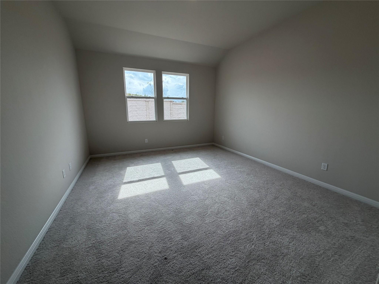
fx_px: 153
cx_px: 190
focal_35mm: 14
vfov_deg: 85.7
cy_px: 142
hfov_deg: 102.1
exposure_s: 1/212
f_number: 2.2
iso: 64
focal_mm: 2.22
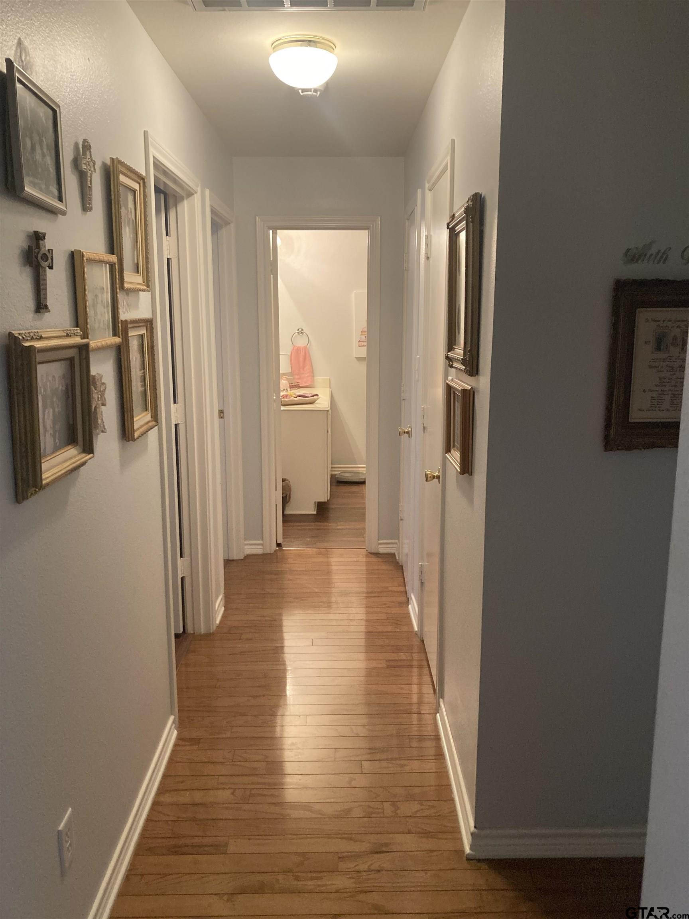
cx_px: 344
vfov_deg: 63.4
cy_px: 460
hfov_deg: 49.7
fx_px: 743
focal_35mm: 28
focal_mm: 3.99
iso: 250
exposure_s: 1/60
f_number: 1.8
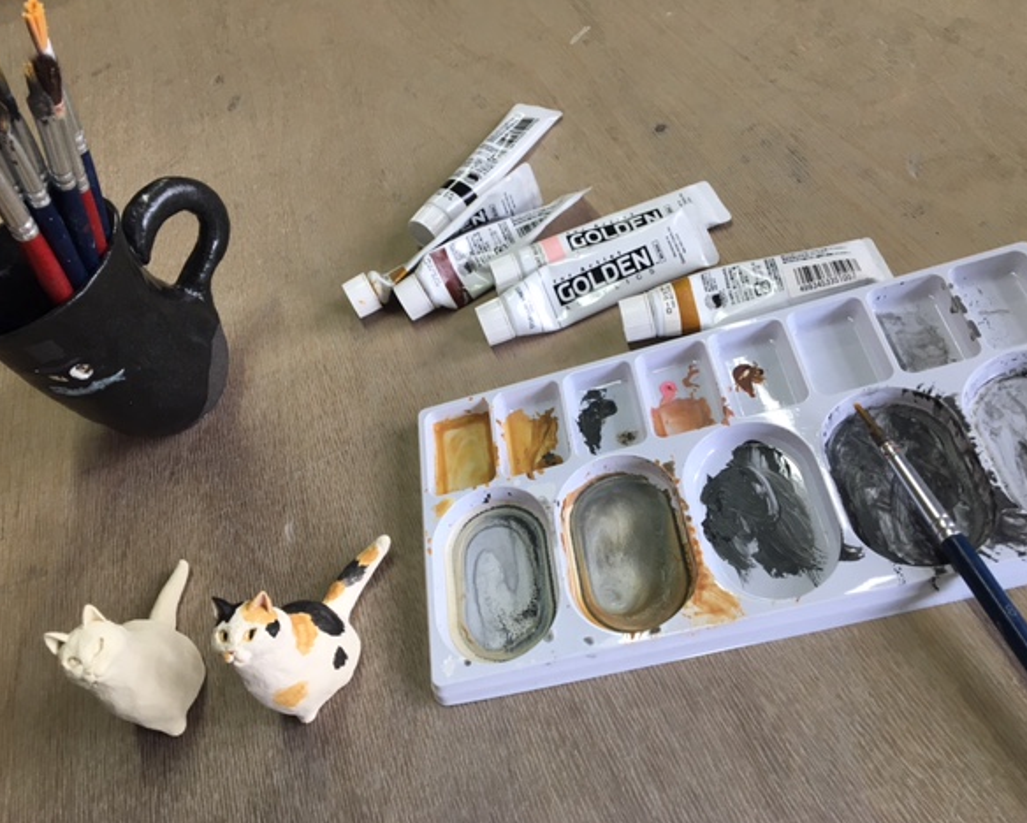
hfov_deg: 57.1
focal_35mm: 31
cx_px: 506
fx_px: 943
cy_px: 420
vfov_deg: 47.2
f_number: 2.2
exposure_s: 1/30
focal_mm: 4.15
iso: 32
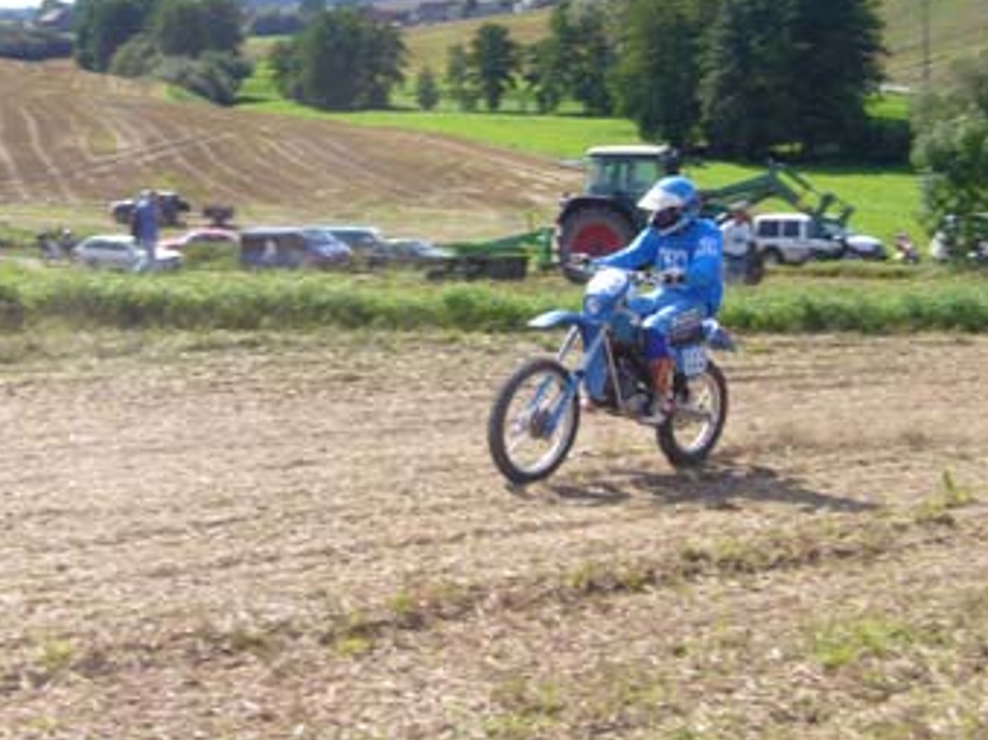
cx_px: 560
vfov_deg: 24.8
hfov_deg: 32.7
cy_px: 323
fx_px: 1683
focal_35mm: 59
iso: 100
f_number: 6.7
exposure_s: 1/250
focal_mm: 8.3
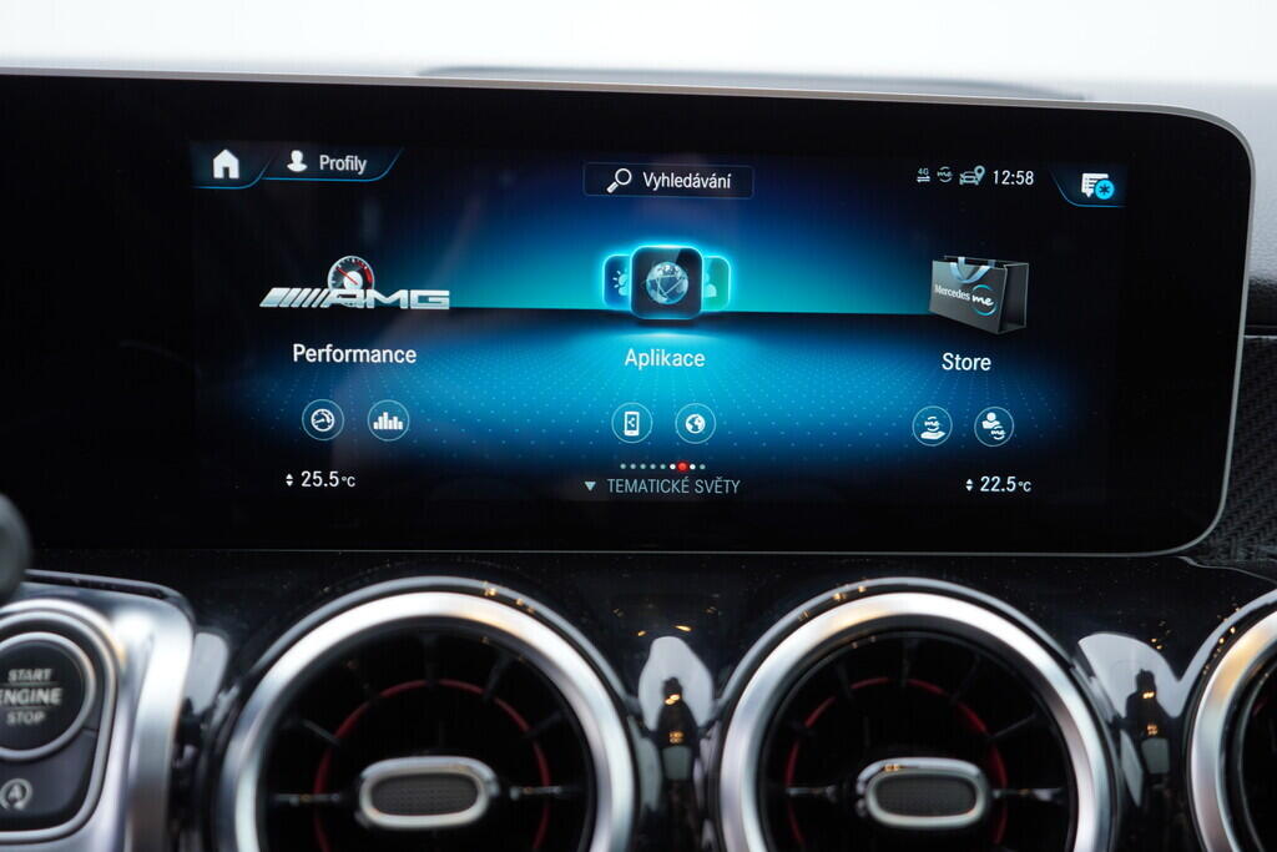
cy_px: 426
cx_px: 638
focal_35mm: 36
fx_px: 1277
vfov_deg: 36.9
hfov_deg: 53.1
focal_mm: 24
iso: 125
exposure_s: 1/40
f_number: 2.8
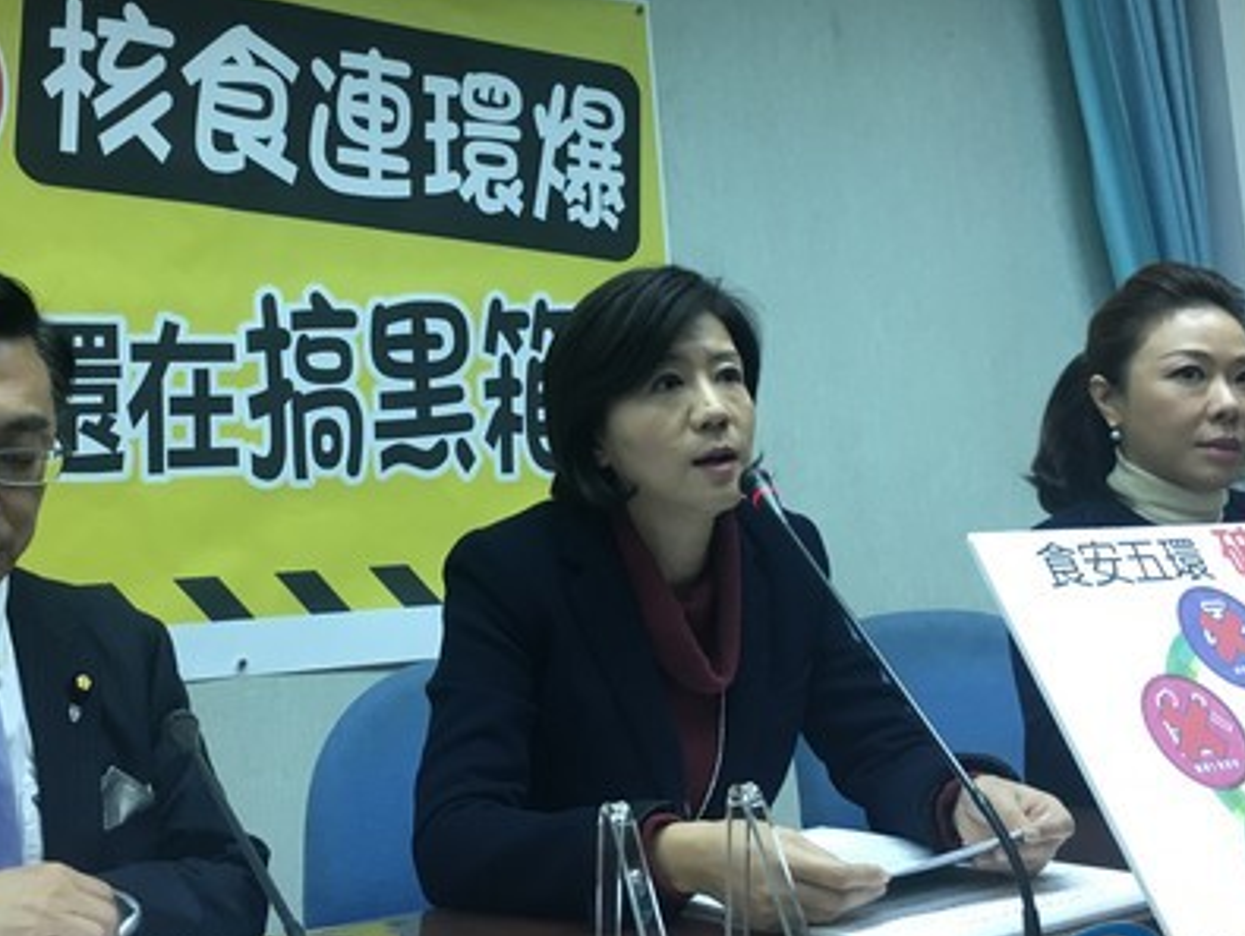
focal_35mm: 44
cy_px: 353
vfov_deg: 32.8
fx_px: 1584
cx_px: 489
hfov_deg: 42.7
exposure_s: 1/30
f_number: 2.2
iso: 64
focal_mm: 4.15
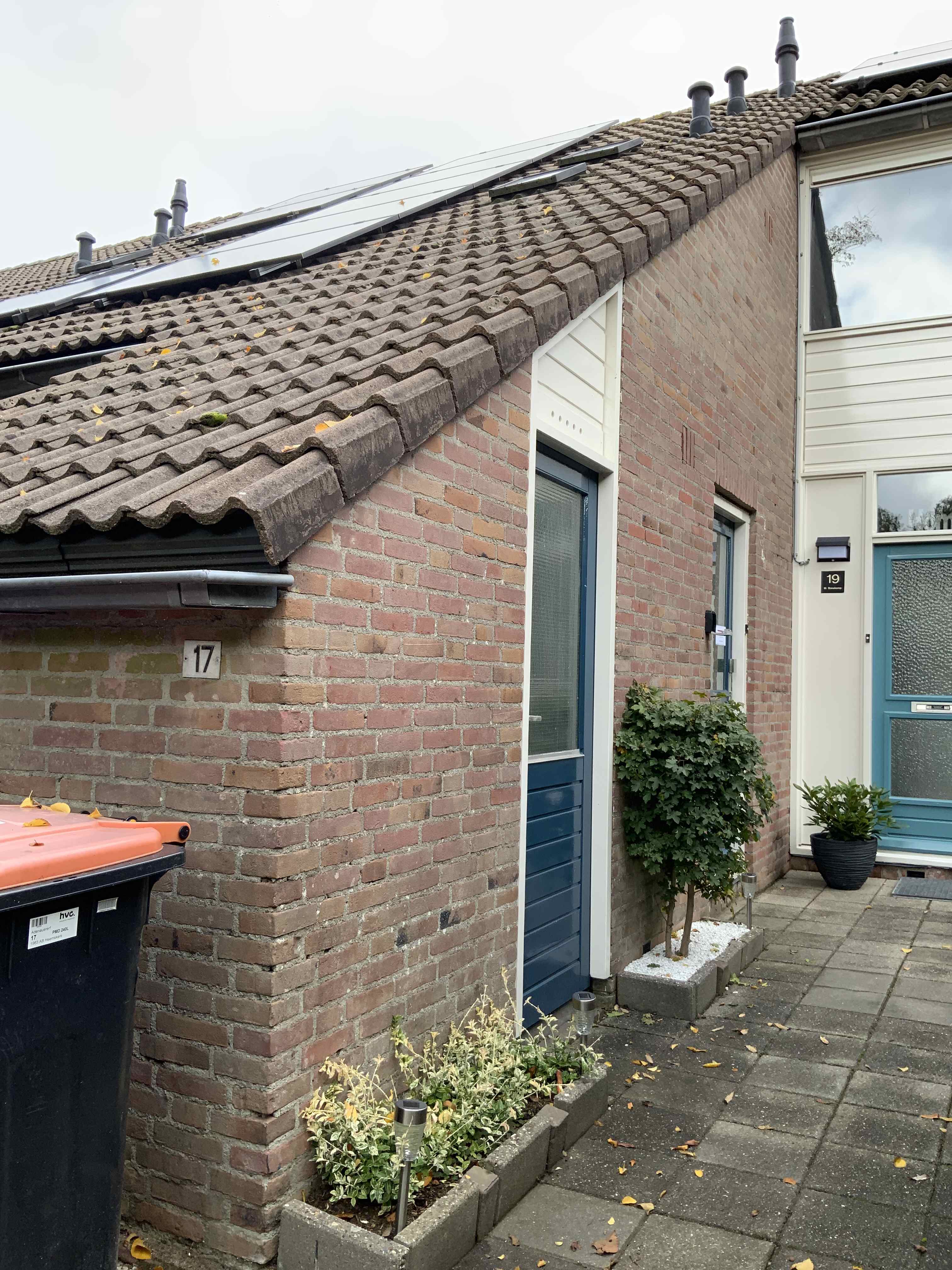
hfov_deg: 48.2
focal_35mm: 29
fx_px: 1063
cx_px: 476
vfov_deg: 61.7
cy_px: 635
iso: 16
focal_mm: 3
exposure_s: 1/215
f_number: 1.8
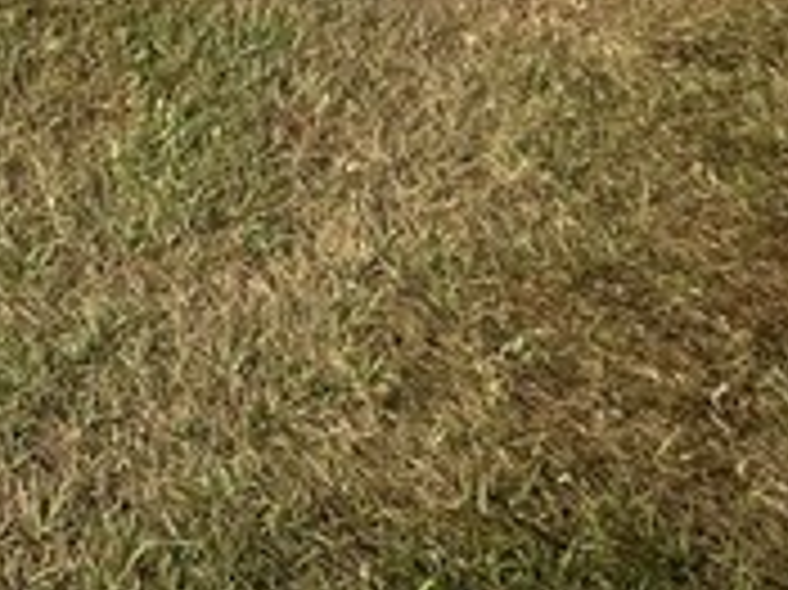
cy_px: -662
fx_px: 1865
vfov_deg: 14.3
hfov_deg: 20.3
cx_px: -405
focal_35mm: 82
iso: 50
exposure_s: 1/1667
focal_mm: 2.22
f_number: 2.2
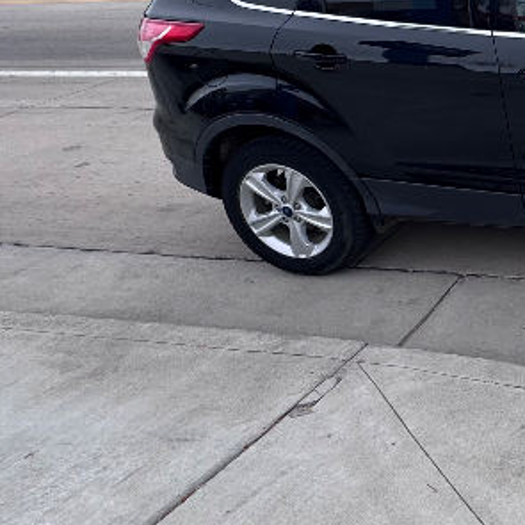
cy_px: 112
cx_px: 698
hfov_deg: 30.2
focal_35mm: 43
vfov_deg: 37.9
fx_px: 738
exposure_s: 1/373
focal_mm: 2.22
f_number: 2.2
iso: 40
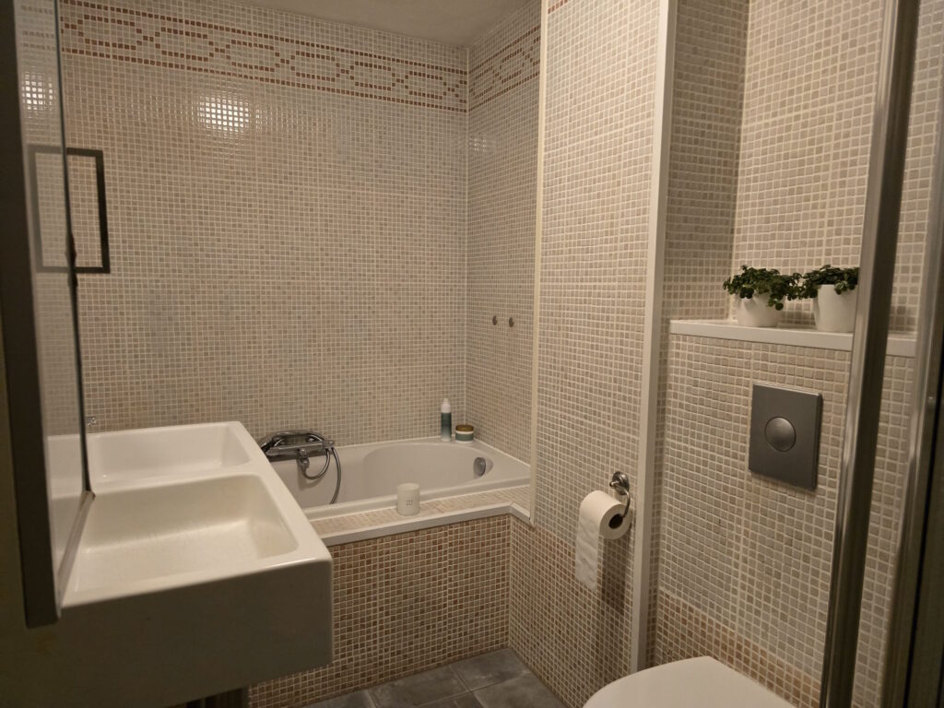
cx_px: 472
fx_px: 627
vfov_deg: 58.9
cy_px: 354
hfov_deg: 73.9
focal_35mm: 23
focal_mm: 6.3
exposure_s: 1/100
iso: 1250
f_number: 1.7
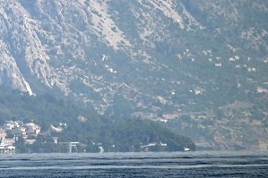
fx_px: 7470
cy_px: -3
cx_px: -122
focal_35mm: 1004
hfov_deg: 2.1
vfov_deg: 1.4
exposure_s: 1/1000
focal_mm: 300
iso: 100
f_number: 5.6
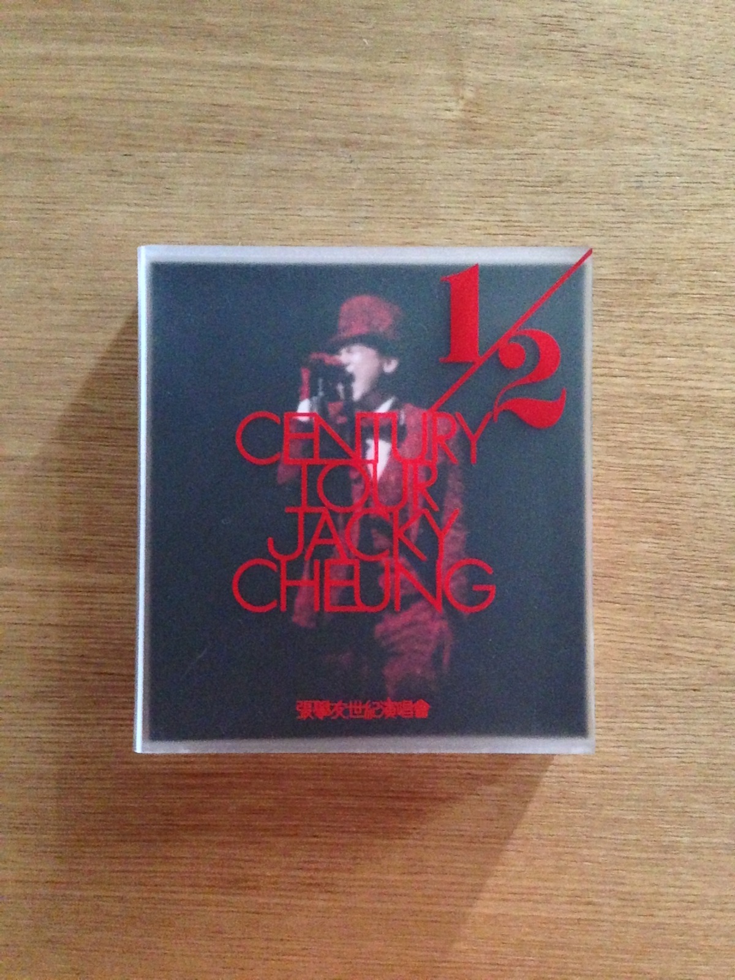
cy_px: 490
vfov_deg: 55.4
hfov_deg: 42.9
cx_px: 368
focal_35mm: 33
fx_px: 934
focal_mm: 4.13
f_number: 2.4
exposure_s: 1/17
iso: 1600
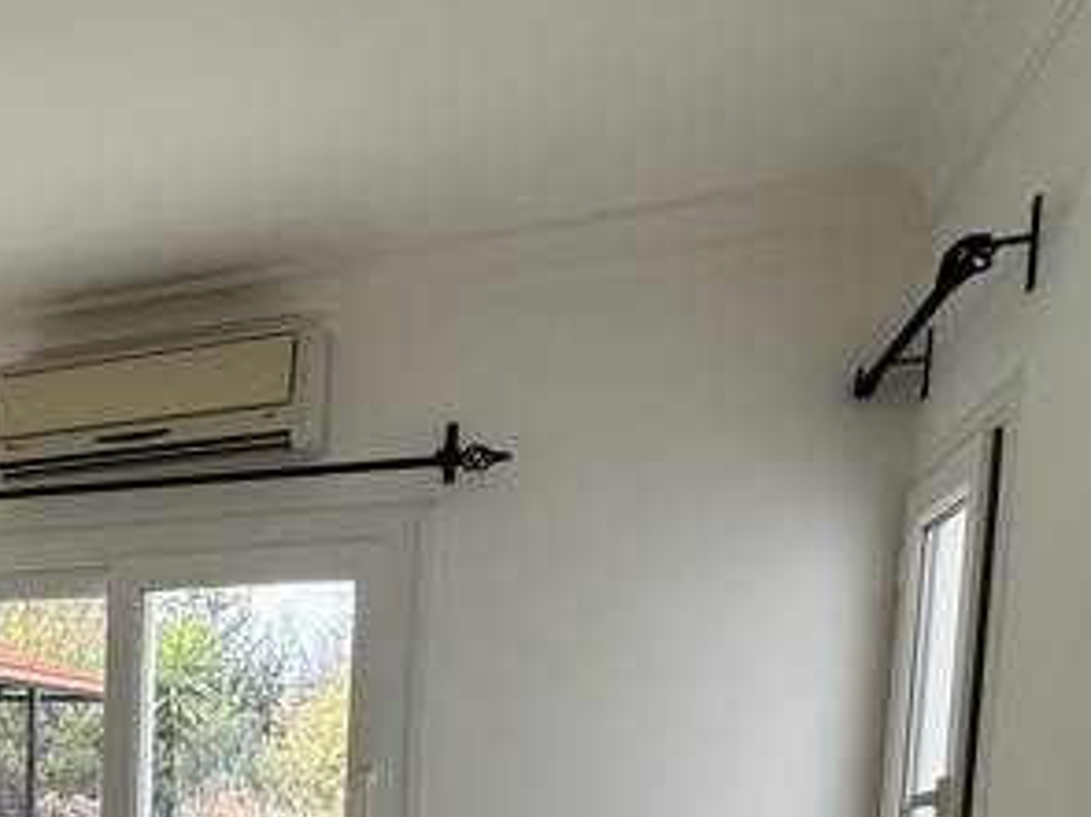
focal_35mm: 38
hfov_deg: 40.7
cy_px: 861
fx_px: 1197
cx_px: -74
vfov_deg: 33.6
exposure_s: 1/185
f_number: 2.2
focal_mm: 2.22
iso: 40
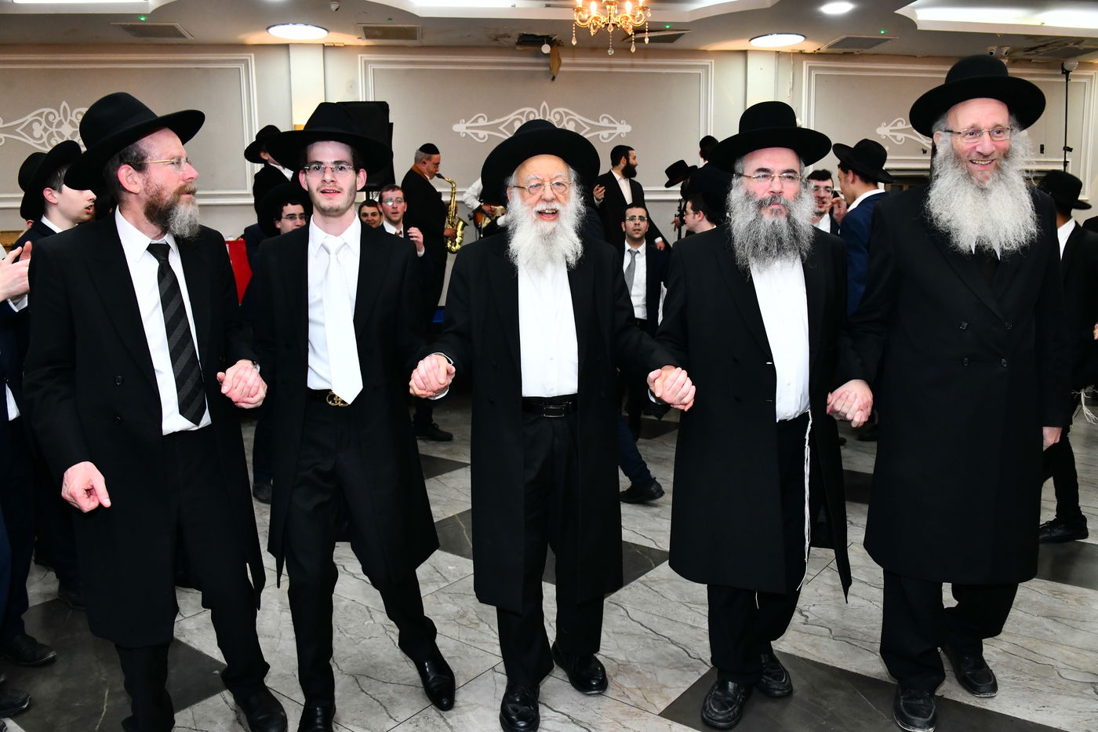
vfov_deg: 46.4
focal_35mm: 28
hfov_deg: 65.5
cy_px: 366
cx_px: 549
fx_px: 854
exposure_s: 1/160
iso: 1600
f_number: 5.6
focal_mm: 28
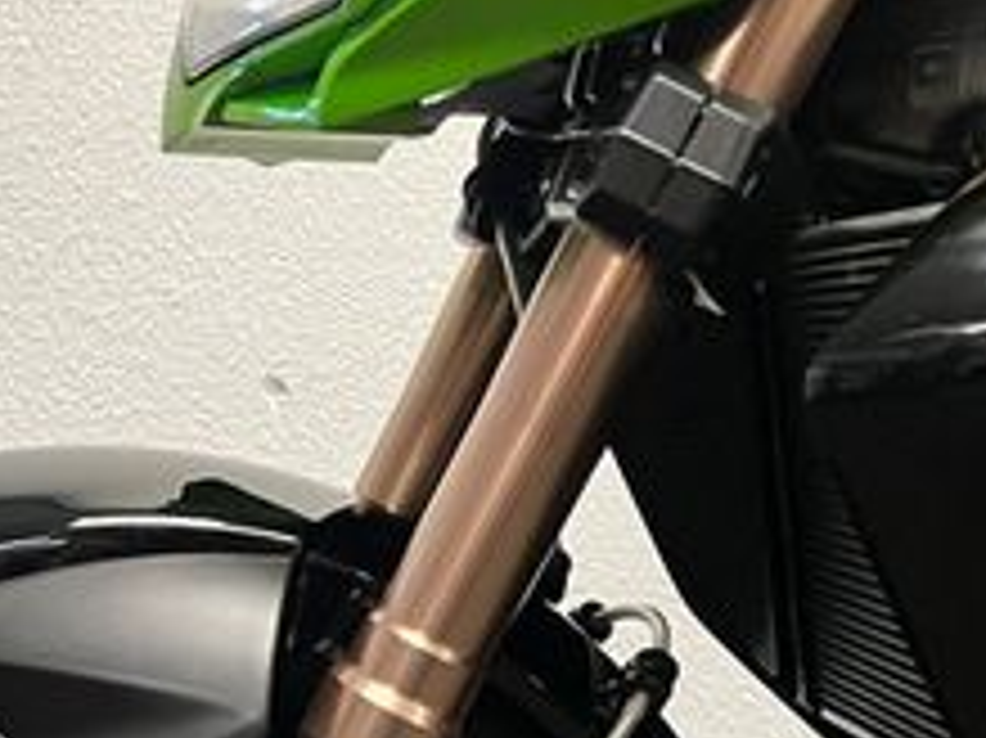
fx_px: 2164
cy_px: 994
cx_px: 194
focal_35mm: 76
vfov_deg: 17.9
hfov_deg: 25.2
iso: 160
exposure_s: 1/50
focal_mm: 5.1
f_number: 1.6
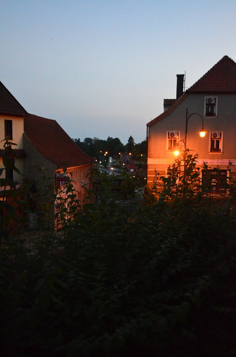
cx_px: 118
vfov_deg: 53.2
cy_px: 178
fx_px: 356
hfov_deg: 36.7
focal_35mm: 36
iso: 6400
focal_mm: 24
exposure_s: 1/400
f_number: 4
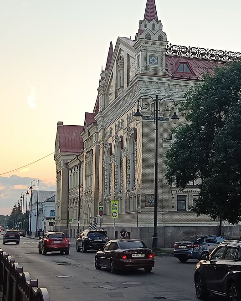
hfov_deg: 22.8
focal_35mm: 65
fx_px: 579
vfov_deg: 29.1
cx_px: 226
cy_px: 140
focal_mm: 5.59
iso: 50
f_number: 1.8
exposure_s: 1/184
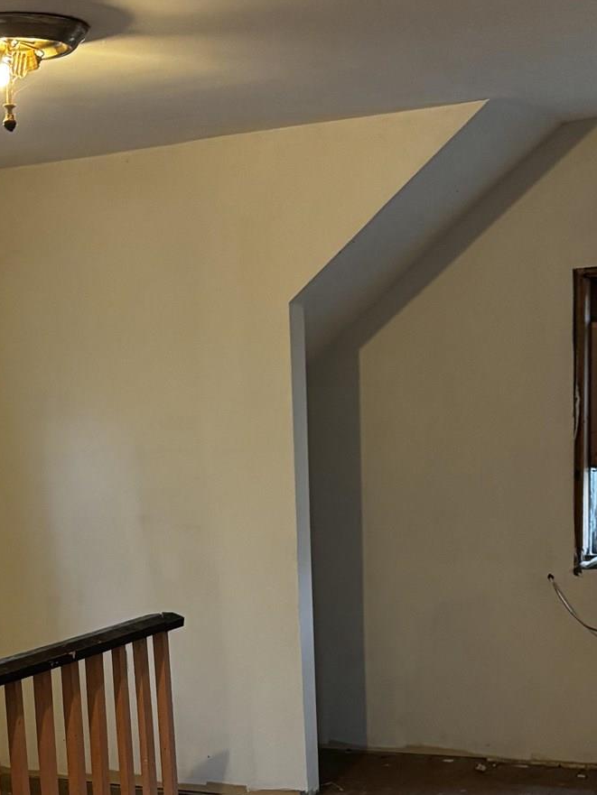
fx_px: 1563
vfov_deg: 27.5
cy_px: 719
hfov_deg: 21.4
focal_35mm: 68
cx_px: 135
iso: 500
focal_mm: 5.96
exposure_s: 1/40
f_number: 1.6
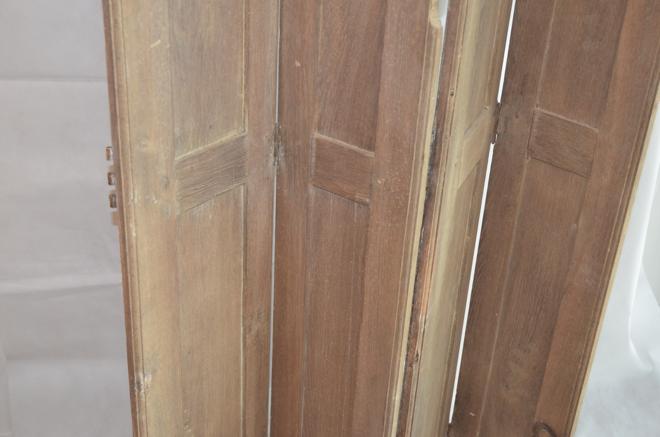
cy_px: 218
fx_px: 851
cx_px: 330
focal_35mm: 46
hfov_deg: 42.4
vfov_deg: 28.8
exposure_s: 1/60
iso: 1250
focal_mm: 31
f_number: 4
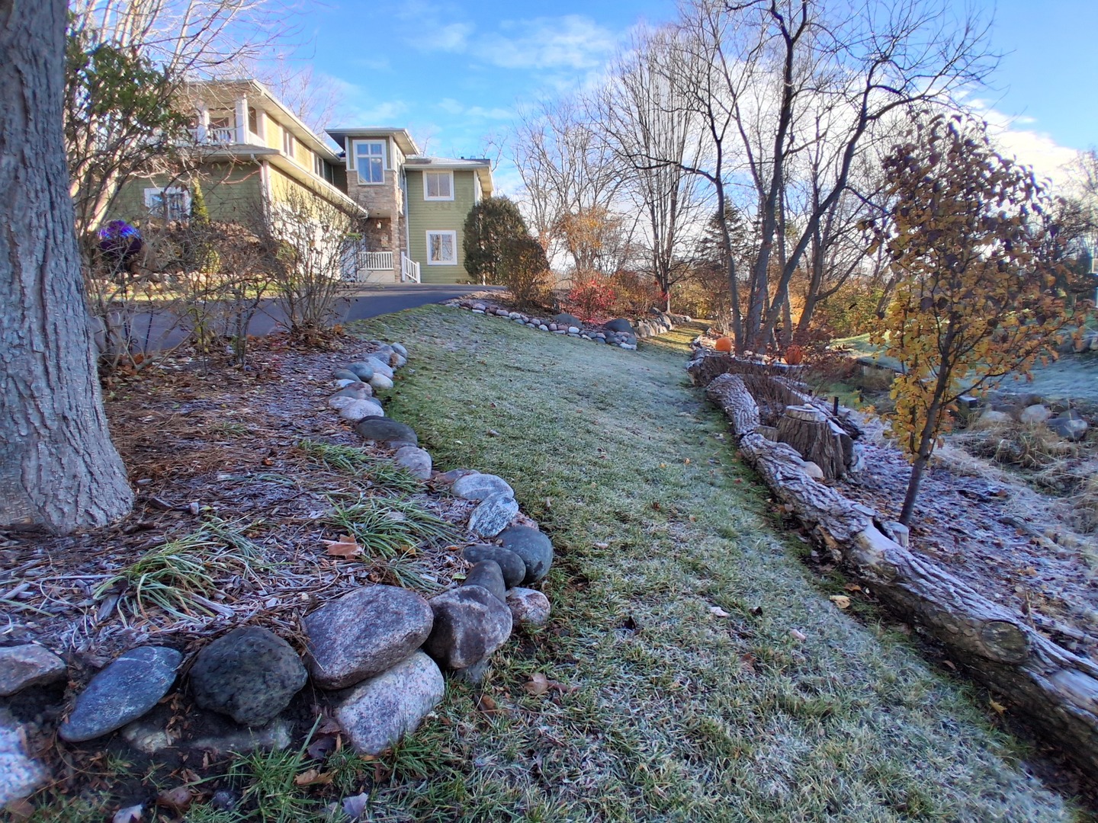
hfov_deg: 91.0
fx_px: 539
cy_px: 412
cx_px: 549
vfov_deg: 74.7
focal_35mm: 17
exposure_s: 1/294
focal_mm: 1.4
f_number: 2.2
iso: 50
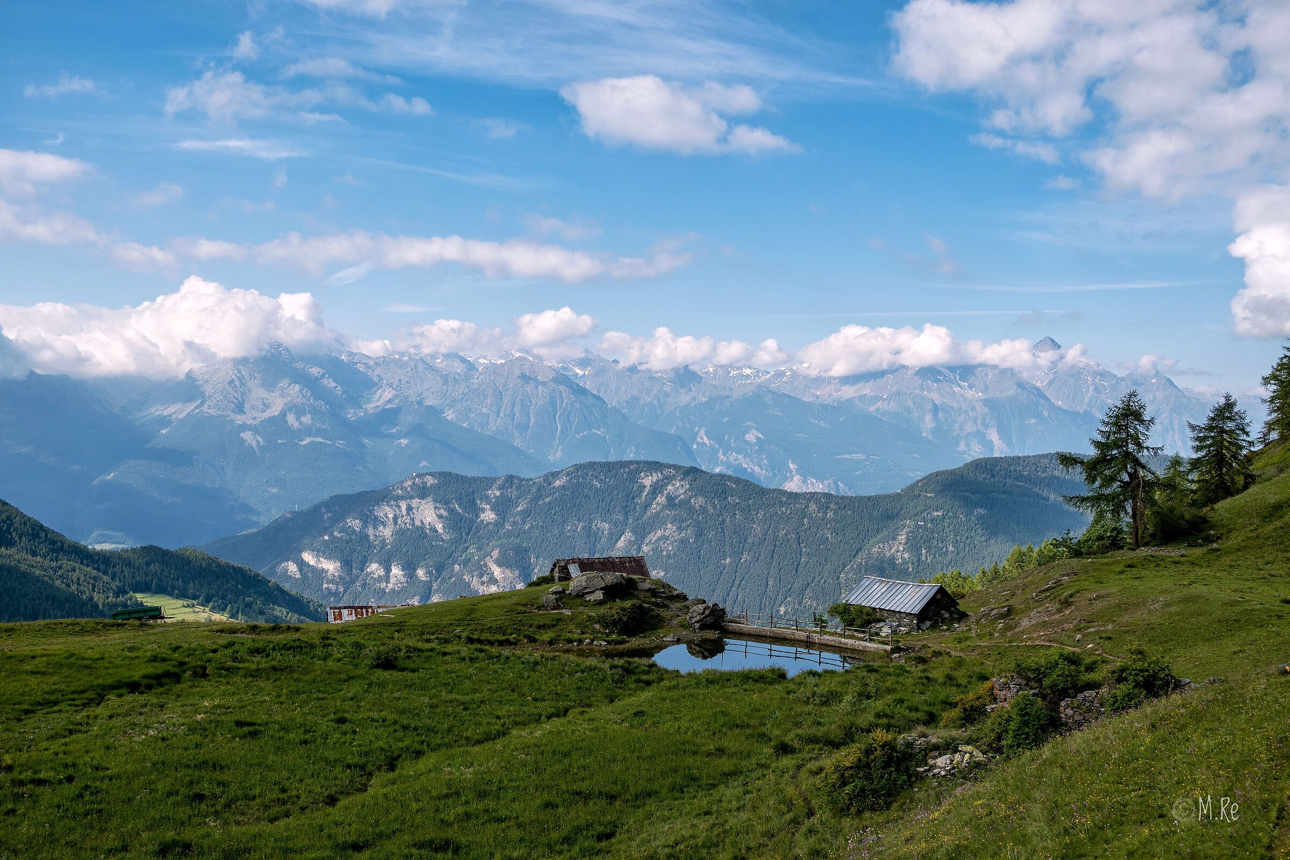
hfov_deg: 53.1
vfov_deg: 36.9
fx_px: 1290
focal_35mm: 36
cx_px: 645
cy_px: 430
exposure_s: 1/1000
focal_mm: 24
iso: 100
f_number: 4
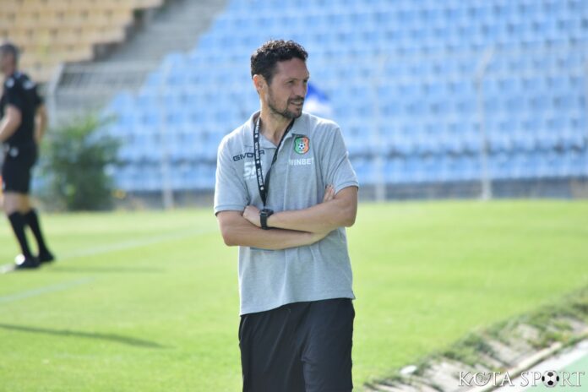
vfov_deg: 3.1
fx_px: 7349
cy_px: 196
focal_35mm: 450
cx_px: 294
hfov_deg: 4.6
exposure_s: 1/800
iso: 800
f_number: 5.6
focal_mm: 300
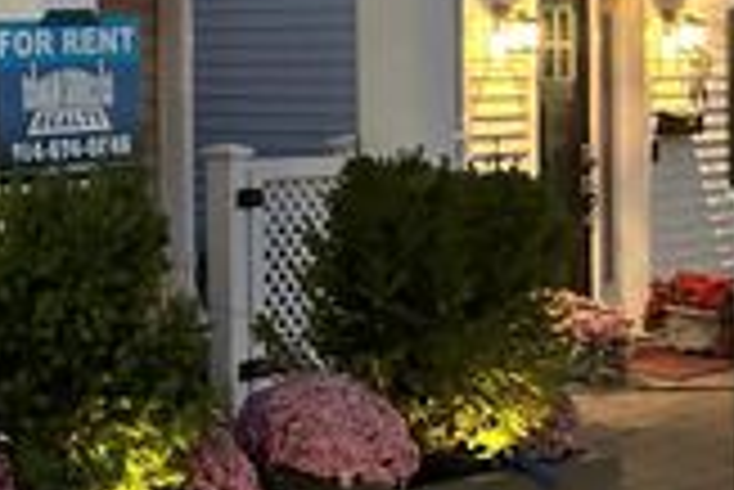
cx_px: -356
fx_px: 1694
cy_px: 52
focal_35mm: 83
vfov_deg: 16.3
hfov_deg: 20.9
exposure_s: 1/30
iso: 800
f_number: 1.5
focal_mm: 5.7
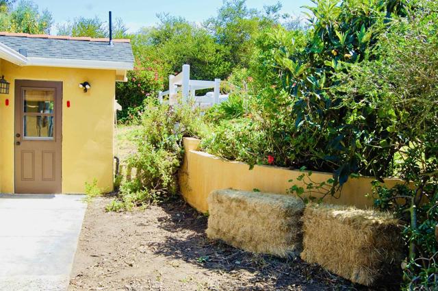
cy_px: 146
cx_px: 219
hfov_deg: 57.3
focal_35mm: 33
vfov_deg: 39.9
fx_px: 401
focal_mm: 22
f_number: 7.1
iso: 200
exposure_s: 1/200
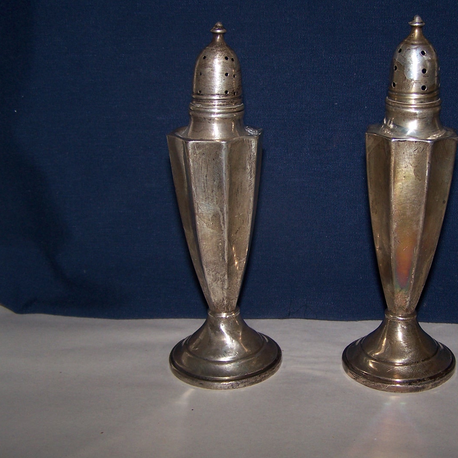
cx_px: 308
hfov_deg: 34.3
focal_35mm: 49
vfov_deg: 34.7
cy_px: 215
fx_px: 733
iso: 80
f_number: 2.8
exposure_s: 1/60
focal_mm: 6.3
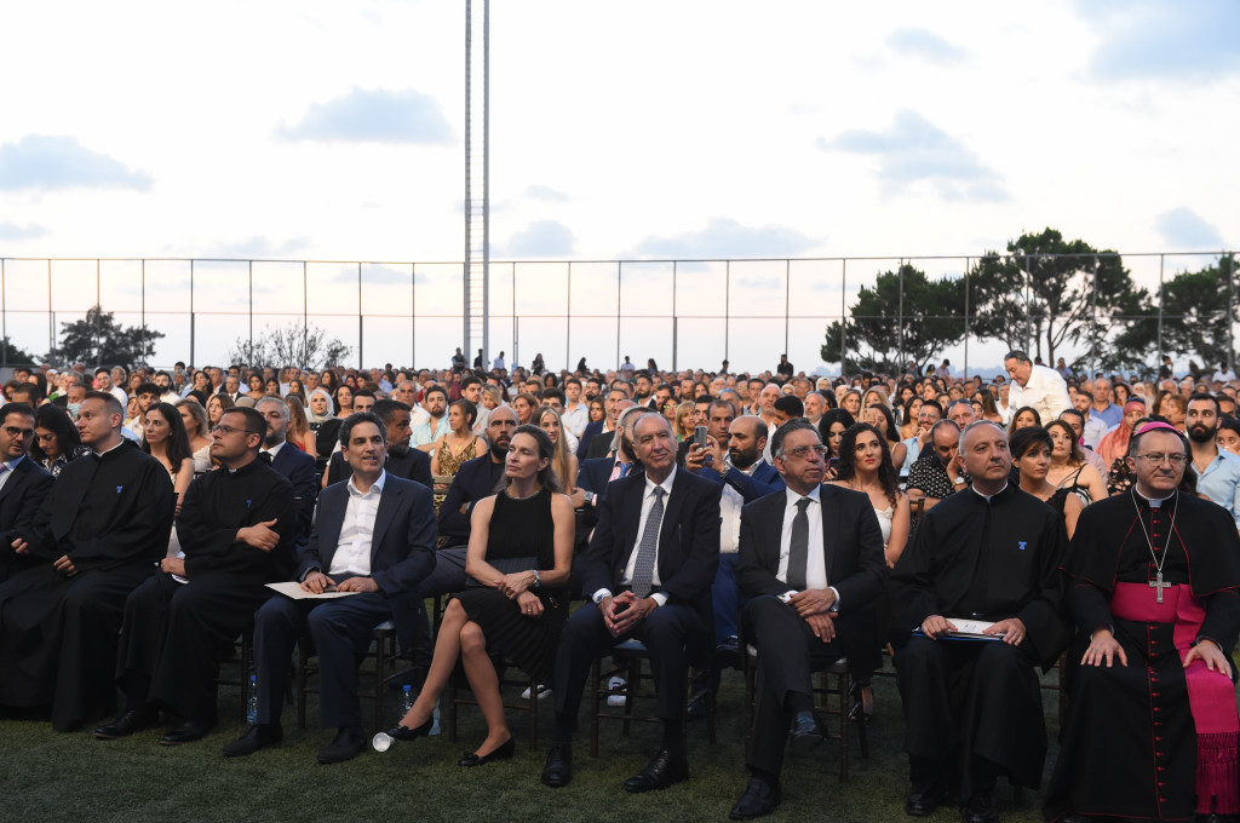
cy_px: 412
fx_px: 1651
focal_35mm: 48
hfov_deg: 41.2
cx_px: 620
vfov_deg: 28.0
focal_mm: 48
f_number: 5
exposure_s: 1/125
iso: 3200
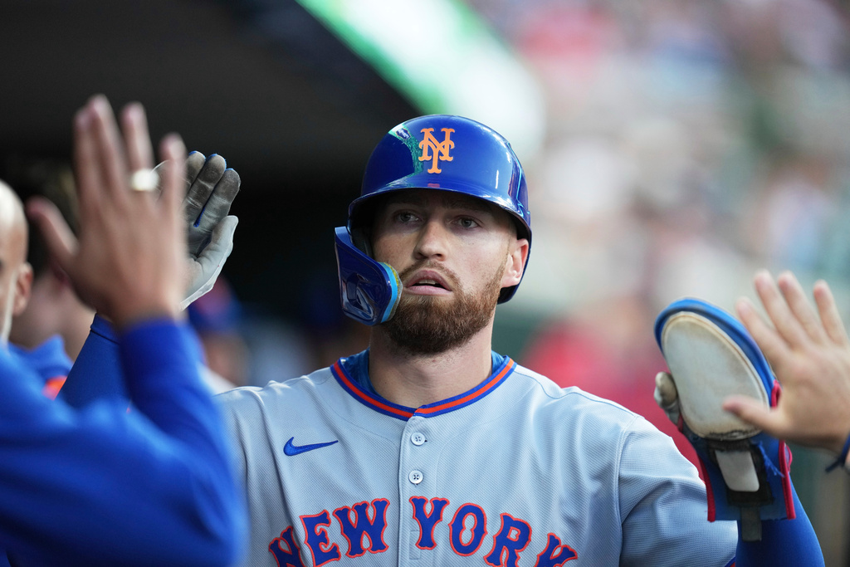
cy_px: 284
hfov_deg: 5.2
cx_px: 425
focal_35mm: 400
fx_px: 9445
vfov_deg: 3.4
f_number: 2.8
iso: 2000
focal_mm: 400
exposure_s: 1/1250
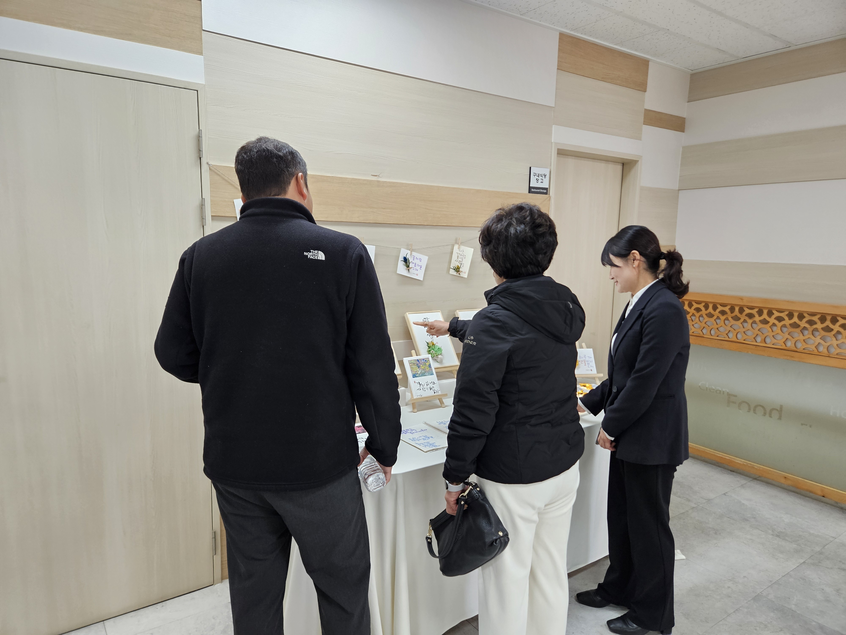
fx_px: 562
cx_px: 423
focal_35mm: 23
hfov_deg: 73.9
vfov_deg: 58.9
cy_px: 318
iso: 200
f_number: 1.8
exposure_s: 1/120
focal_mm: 5.4
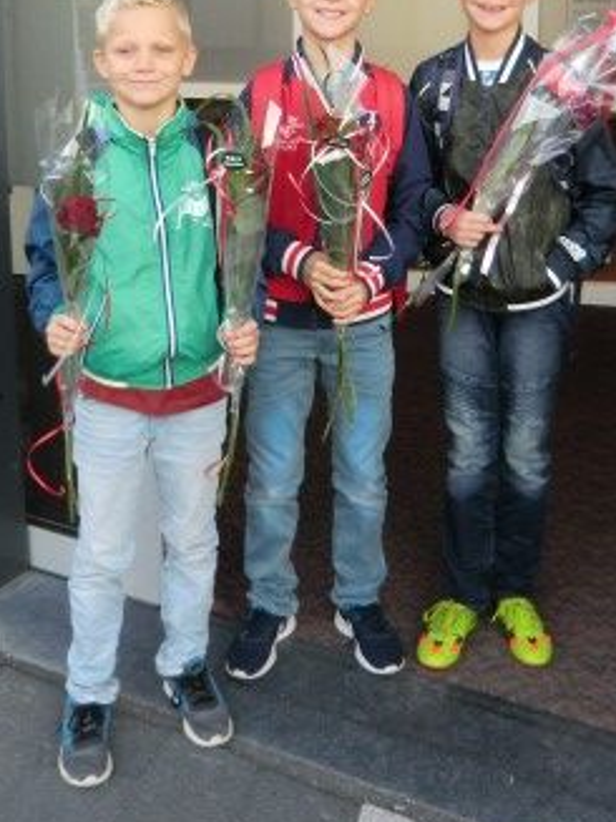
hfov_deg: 30.8
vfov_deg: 39.0
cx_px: 337
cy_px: 171
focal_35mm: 47
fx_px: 1116
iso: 160
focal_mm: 4.3
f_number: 3.2
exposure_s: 1/60
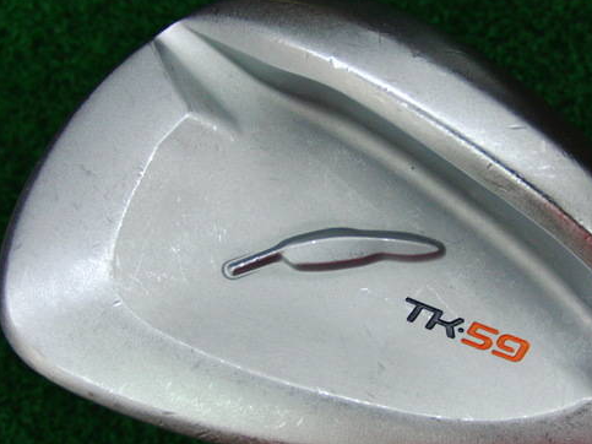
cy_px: 259
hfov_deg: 38.5
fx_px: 838
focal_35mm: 49
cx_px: 387
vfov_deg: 29.6
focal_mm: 6.42
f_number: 3.6
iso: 200
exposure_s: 1/80
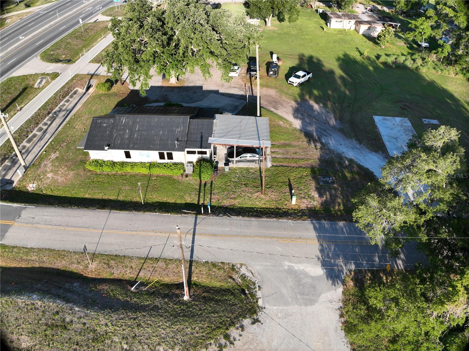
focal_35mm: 24
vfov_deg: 56.8
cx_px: 234
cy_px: 176
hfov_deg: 71.6
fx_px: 325
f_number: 4
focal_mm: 12.29
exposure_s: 1/640
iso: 150
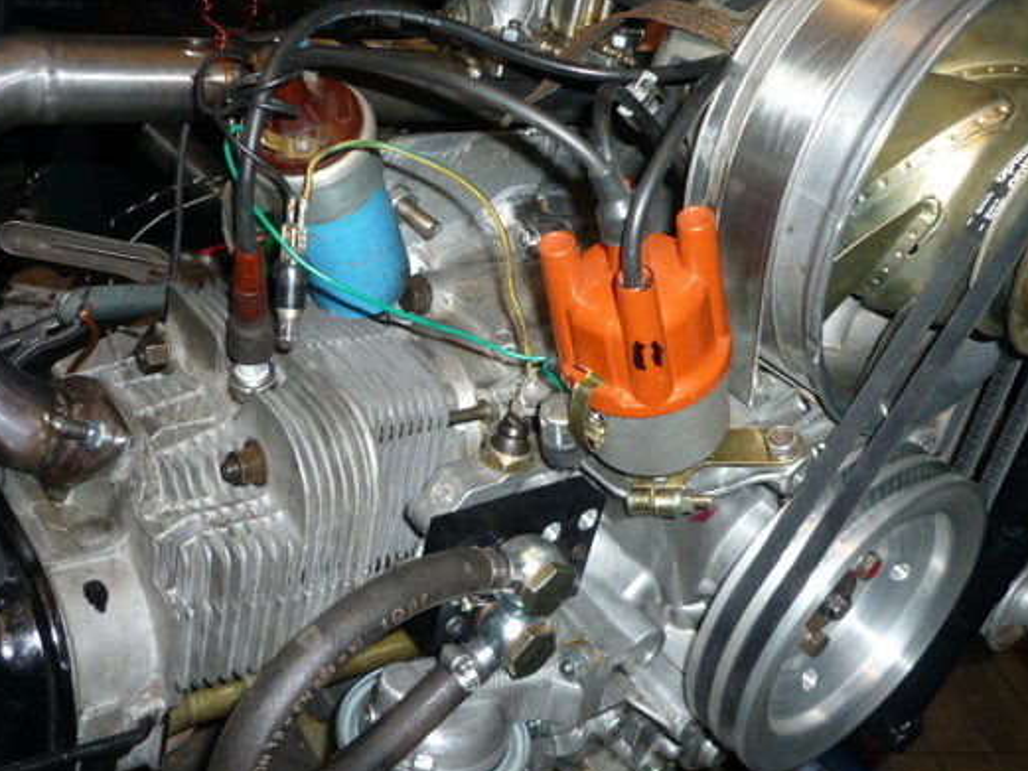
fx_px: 1129
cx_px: 533
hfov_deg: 49.0
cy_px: 343
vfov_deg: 37.7
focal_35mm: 38
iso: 100
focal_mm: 5.5
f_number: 2.8
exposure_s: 1/30
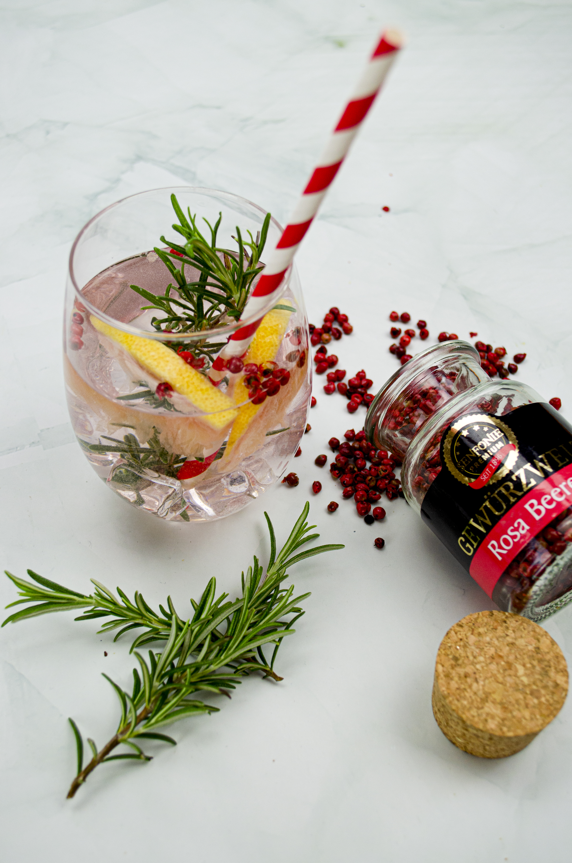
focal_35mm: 39
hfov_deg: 34.1
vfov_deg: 49.6
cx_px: 286
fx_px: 934
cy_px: 432
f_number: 4.5
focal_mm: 26
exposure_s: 1/125
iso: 320
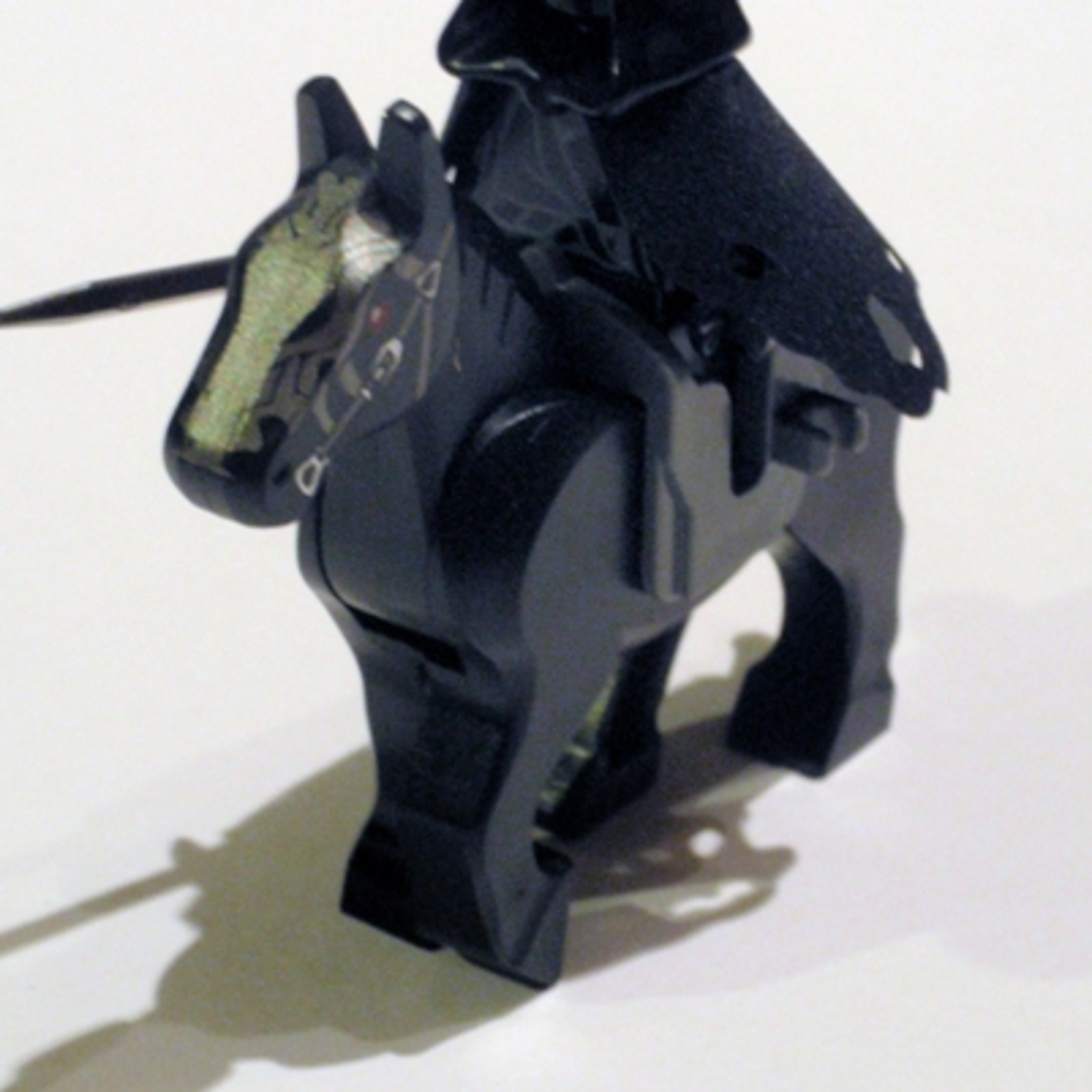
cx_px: 556
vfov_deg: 12.4
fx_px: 5032
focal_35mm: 141
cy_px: 523
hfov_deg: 12.4
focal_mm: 17.68
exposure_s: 1/4
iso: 320
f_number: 5.1
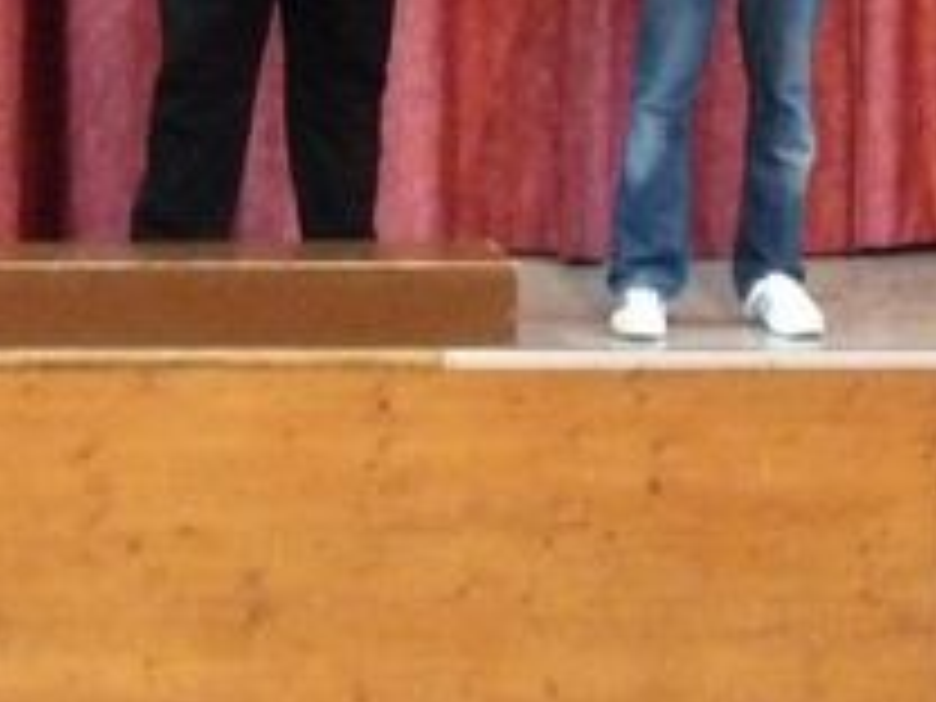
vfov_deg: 2.9
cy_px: -27
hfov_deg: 3.8
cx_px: 54
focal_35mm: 516
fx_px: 13952
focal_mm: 23.7
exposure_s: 1/13
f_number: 3.6
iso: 800
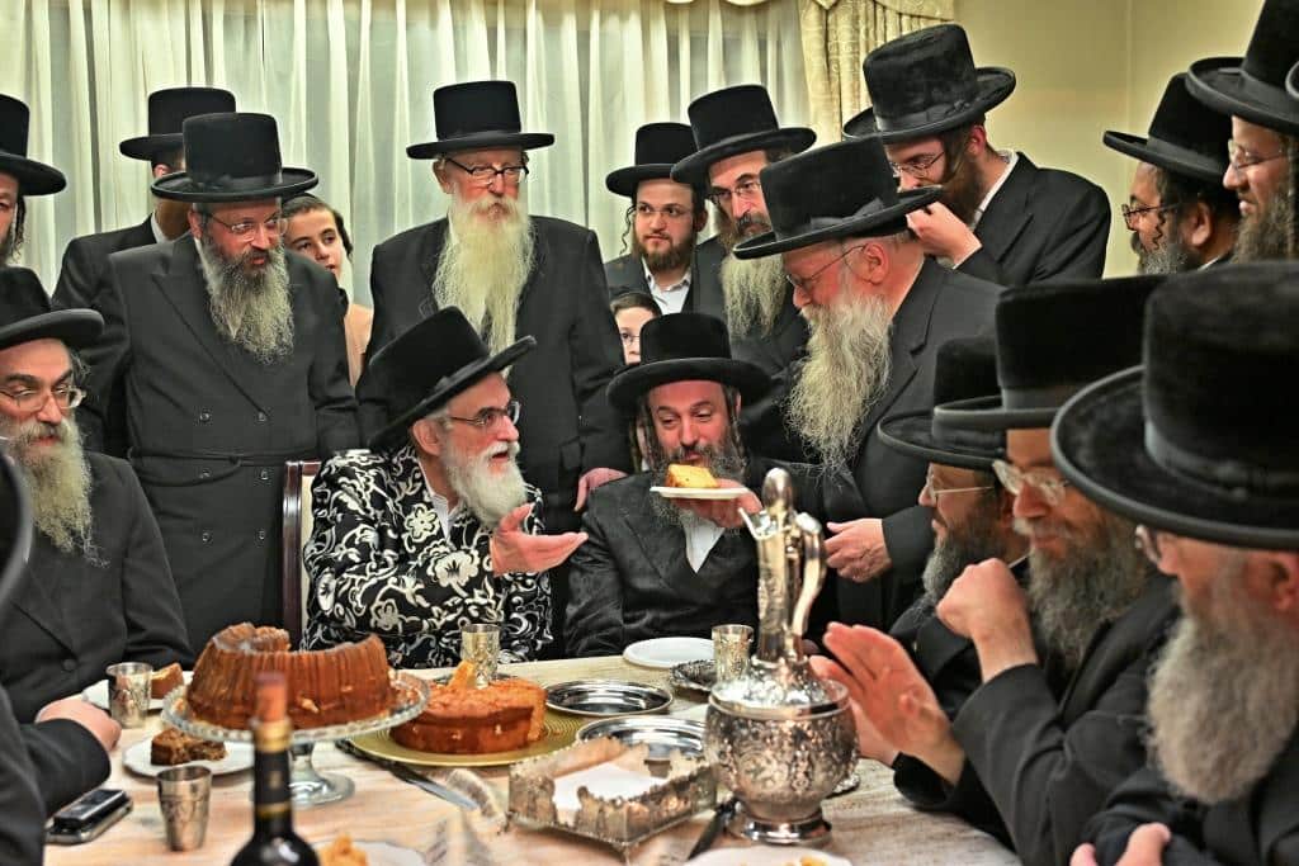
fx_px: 1480
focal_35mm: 41
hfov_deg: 47.4
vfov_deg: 32.6
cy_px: 433
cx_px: 650
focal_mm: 41
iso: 1600
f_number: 4
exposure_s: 1/160
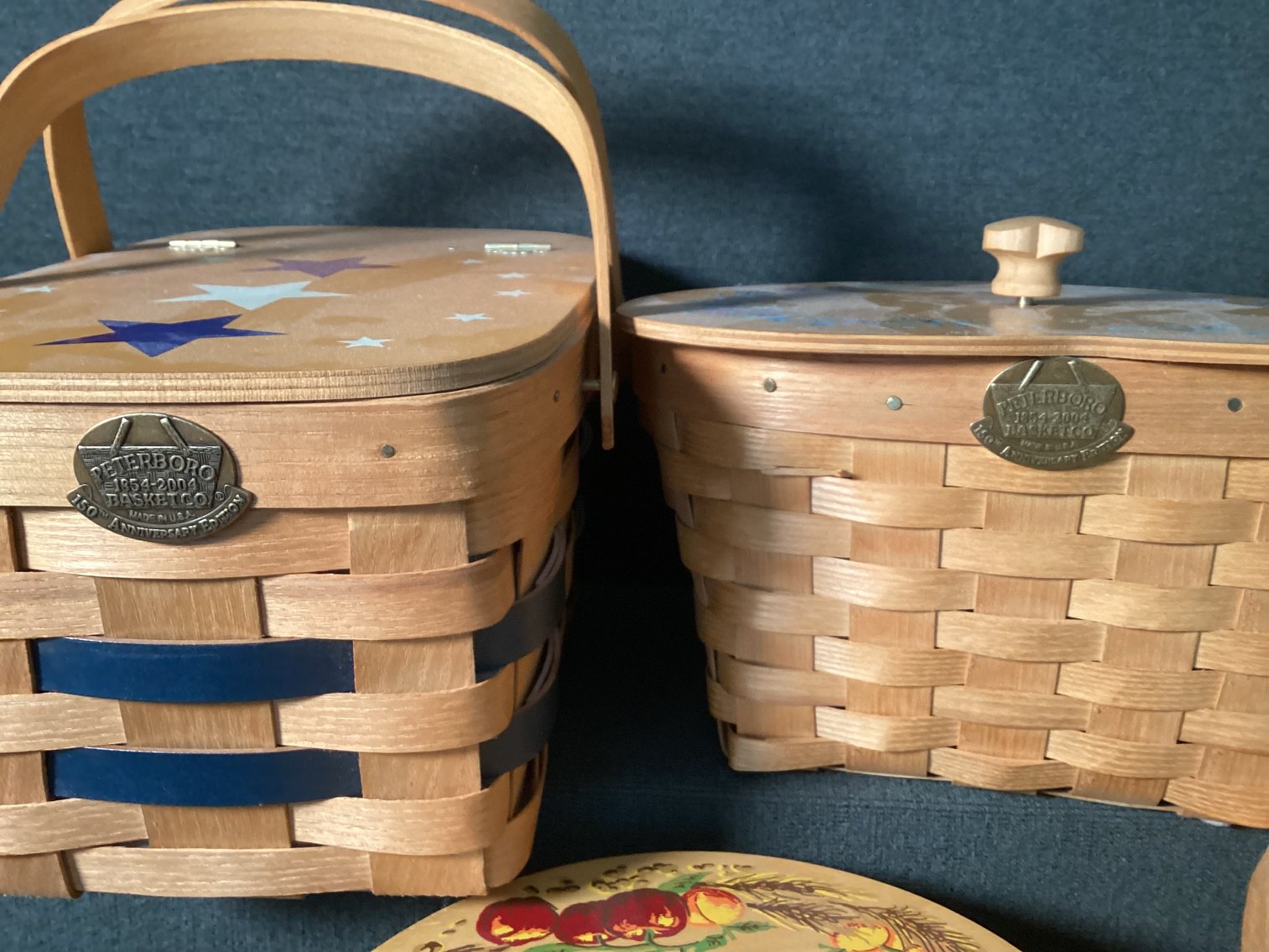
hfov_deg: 58.3
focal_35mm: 31
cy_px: 476
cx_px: 634
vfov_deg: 45.4
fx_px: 1137
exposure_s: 1/60
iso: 320
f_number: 2.4
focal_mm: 3.3
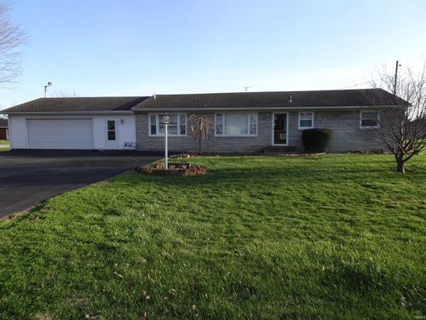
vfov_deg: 56.8
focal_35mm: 24
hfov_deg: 71.6
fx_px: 295
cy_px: 160
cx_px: 213
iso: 80
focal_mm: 4.1
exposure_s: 1/250
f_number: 3.5
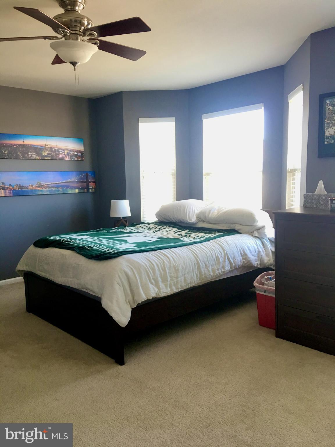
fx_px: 374
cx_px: 168
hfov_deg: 48.2
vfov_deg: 61.7
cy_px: 224
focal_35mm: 29
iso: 32
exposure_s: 1/15
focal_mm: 4.15
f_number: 2.2
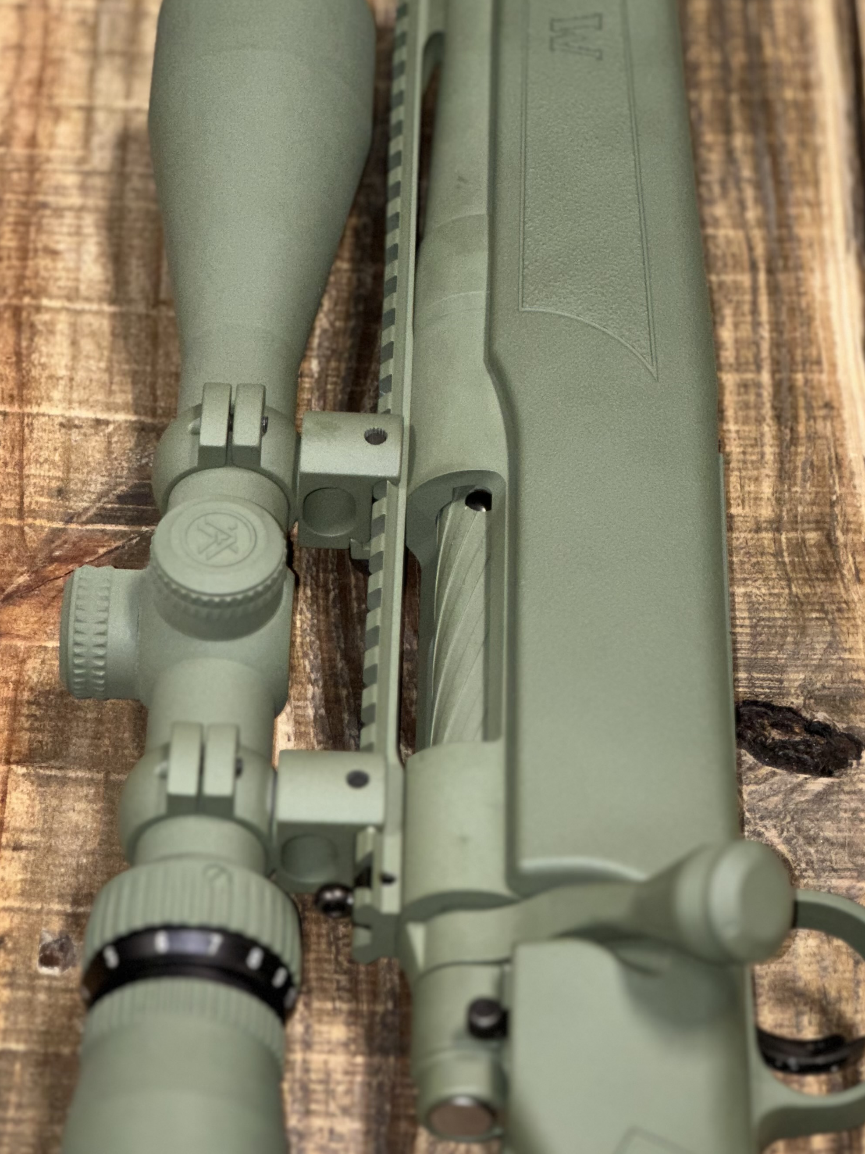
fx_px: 3932
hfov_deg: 12.5
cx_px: 563
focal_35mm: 118
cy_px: 650
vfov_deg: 16.7
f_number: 2.8
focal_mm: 9
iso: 80
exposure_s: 1/40
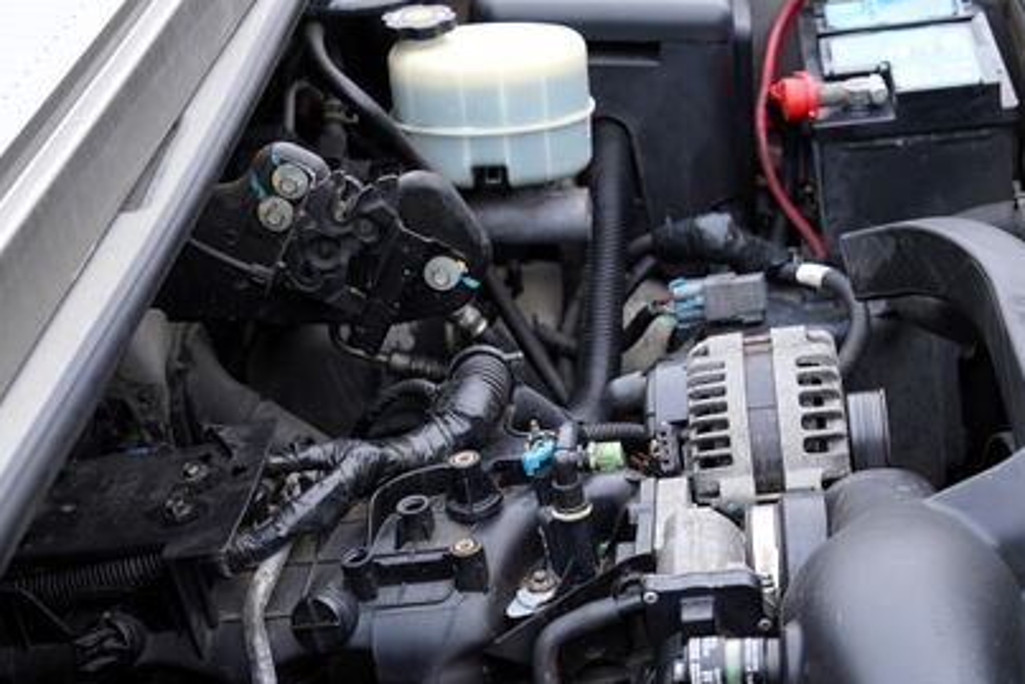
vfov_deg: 21.8
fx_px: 1737
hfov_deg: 32.9
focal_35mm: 61
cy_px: 599
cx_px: 524
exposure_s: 1/50
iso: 100
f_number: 3.5
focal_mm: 24
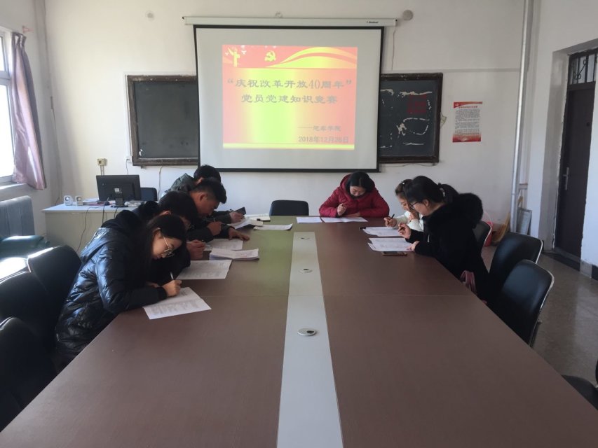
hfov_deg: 61.7
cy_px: 224
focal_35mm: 29
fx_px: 501
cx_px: 299
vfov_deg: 48.2
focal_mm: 4.15
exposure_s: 1/33
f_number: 2.2
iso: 32
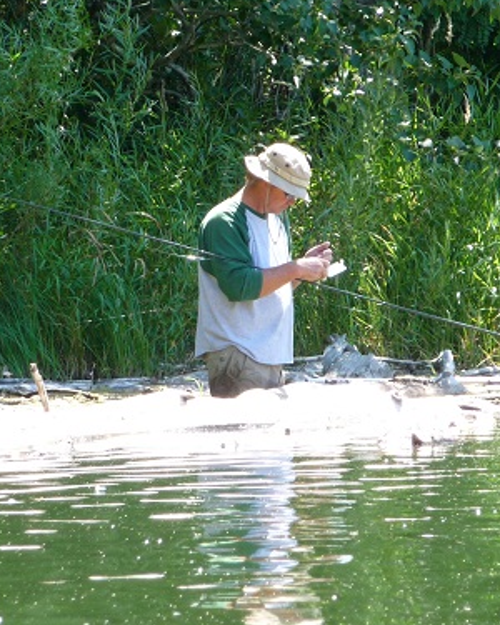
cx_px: 177
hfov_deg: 4.1
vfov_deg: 5.1
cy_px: 338
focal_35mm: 382
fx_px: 7066
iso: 125
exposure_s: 1/80
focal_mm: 36.4
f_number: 4.8
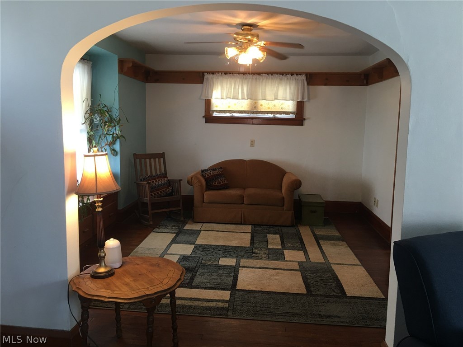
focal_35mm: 29
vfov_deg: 48.2
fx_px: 388
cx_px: 232
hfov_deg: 61.7
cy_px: 174
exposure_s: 1/15
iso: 25
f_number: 2.2
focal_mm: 4.15
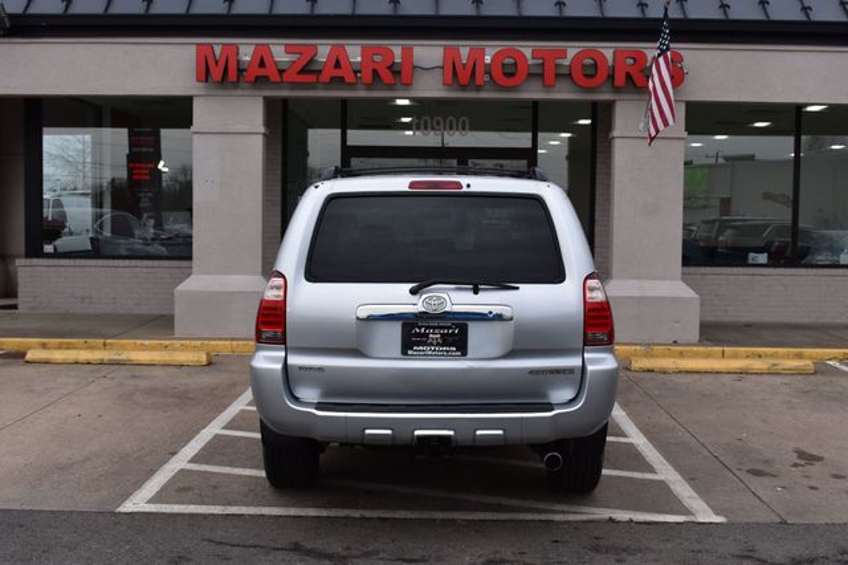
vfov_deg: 31.9
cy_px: 282
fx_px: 989
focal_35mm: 42
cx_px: 424
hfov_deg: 46.4
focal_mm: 28
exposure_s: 1/250
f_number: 10
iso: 400
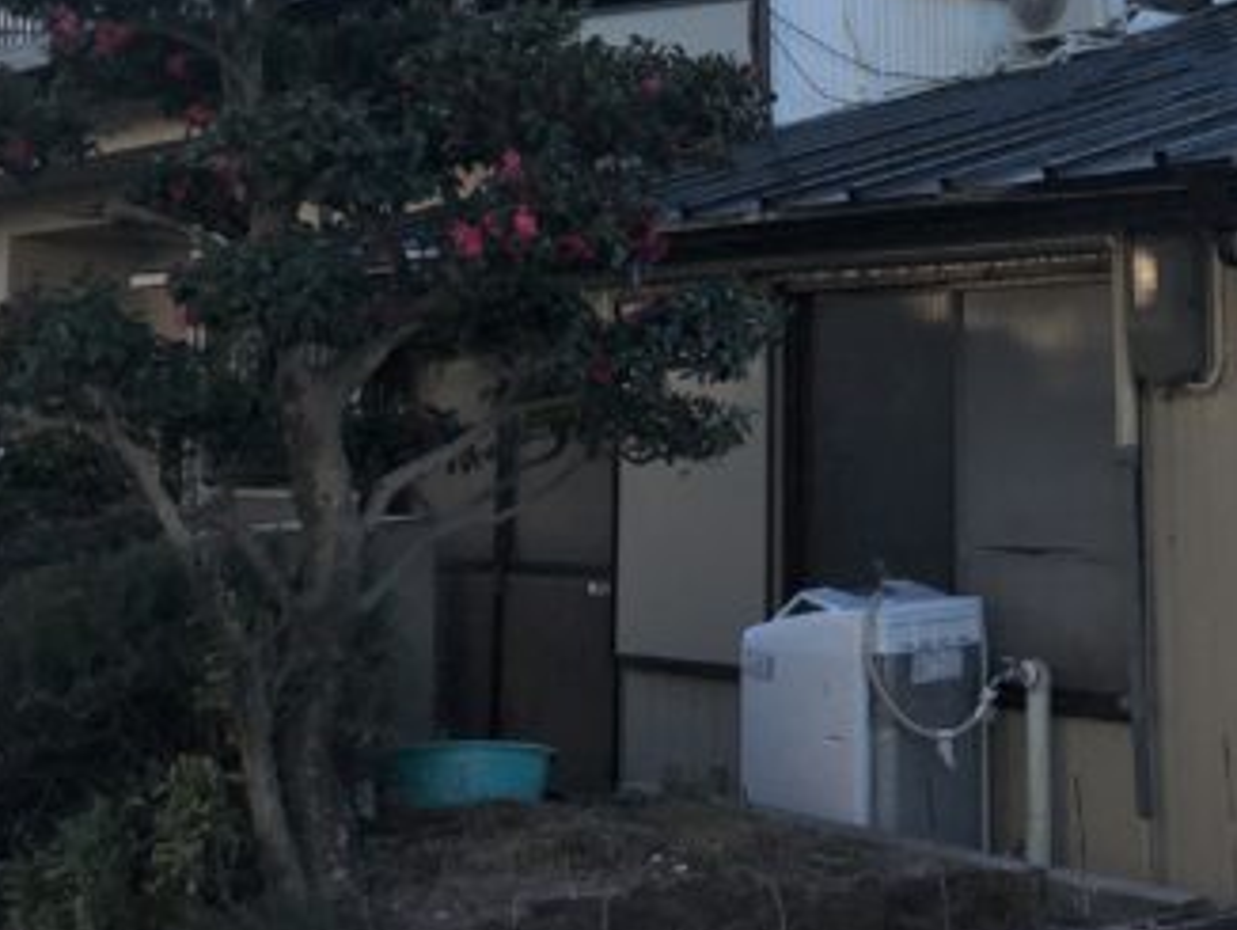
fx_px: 2289
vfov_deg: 22.5
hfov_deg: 29.1
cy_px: 133
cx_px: 1097
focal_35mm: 64
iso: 25
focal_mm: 4.15
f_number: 2.2
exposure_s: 1/1083
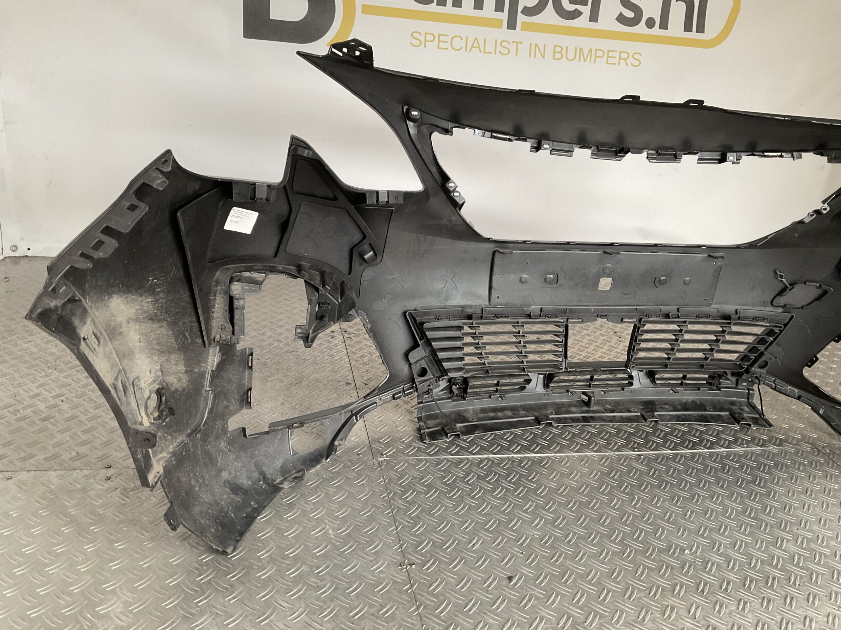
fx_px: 705
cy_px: 315
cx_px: 420
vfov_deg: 48.2
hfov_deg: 61.7
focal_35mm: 29
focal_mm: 3
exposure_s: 1/50
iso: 80
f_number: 1.8
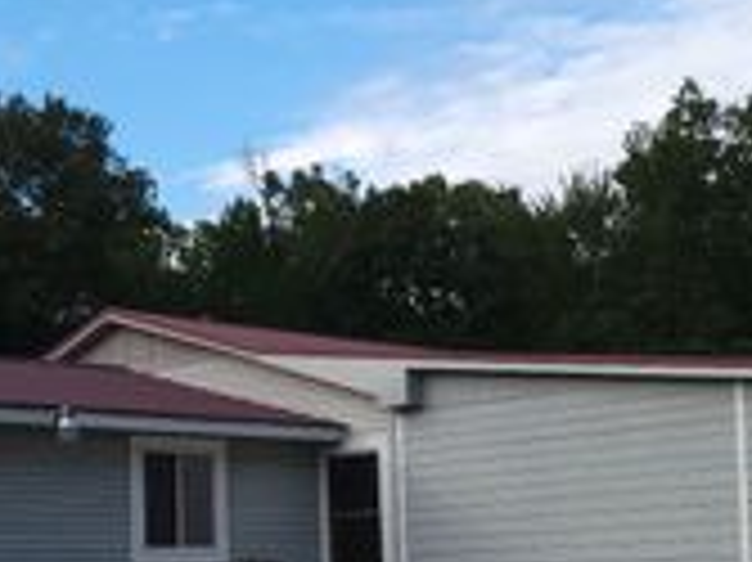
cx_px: 108
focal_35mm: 78
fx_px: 1693
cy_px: 524
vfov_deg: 18.5
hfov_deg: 24.5
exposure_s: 1/824
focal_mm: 5.4
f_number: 1.8
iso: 40
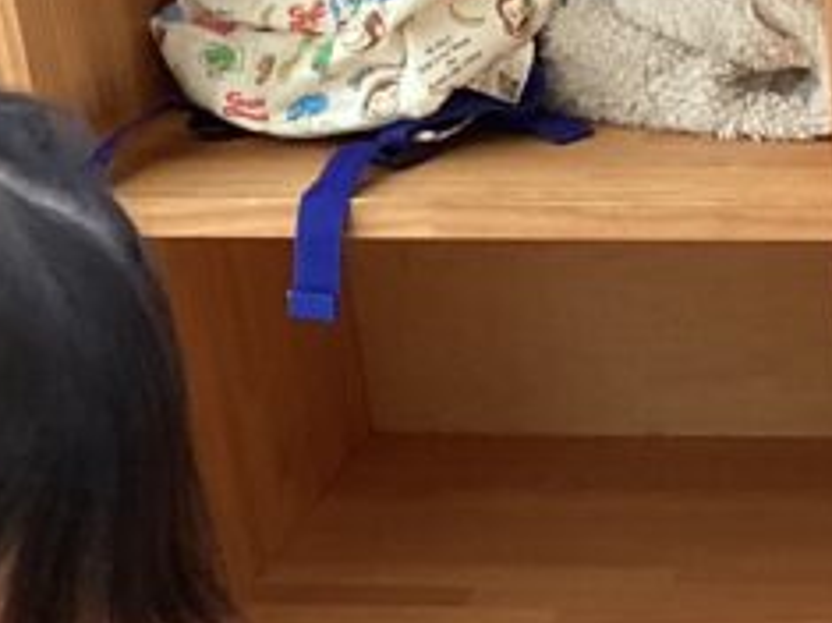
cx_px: 1020
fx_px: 3243
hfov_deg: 14.1
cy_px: 1196
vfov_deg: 10.2
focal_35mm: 135
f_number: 2.4
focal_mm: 3.3
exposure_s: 1/120
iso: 80
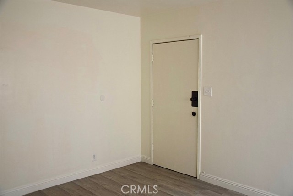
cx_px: 146
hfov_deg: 53.1
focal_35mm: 36
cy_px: 98
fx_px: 293
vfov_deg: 36.9
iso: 200
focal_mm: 24
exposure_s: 1/100
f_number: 3.8
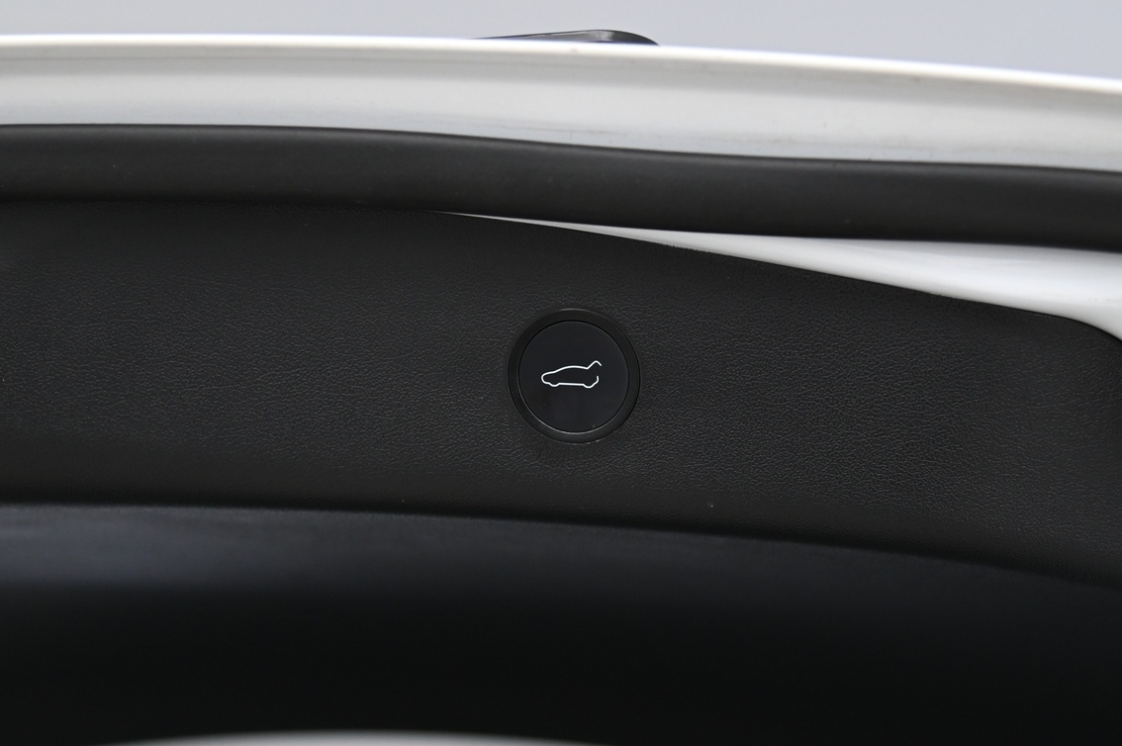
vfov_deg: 21.4
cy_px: 516
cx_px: 659
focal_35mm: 63
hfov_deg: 31.8
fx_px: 1962
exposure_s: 1/100
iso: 2000
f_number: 4
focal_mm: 44
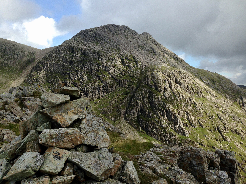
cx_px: 123
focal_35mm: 33
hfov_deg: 55.4
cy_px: 92
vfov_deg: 42.9
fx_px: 235
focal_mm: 4.12
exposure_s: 1/968
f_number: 2.4
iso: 50
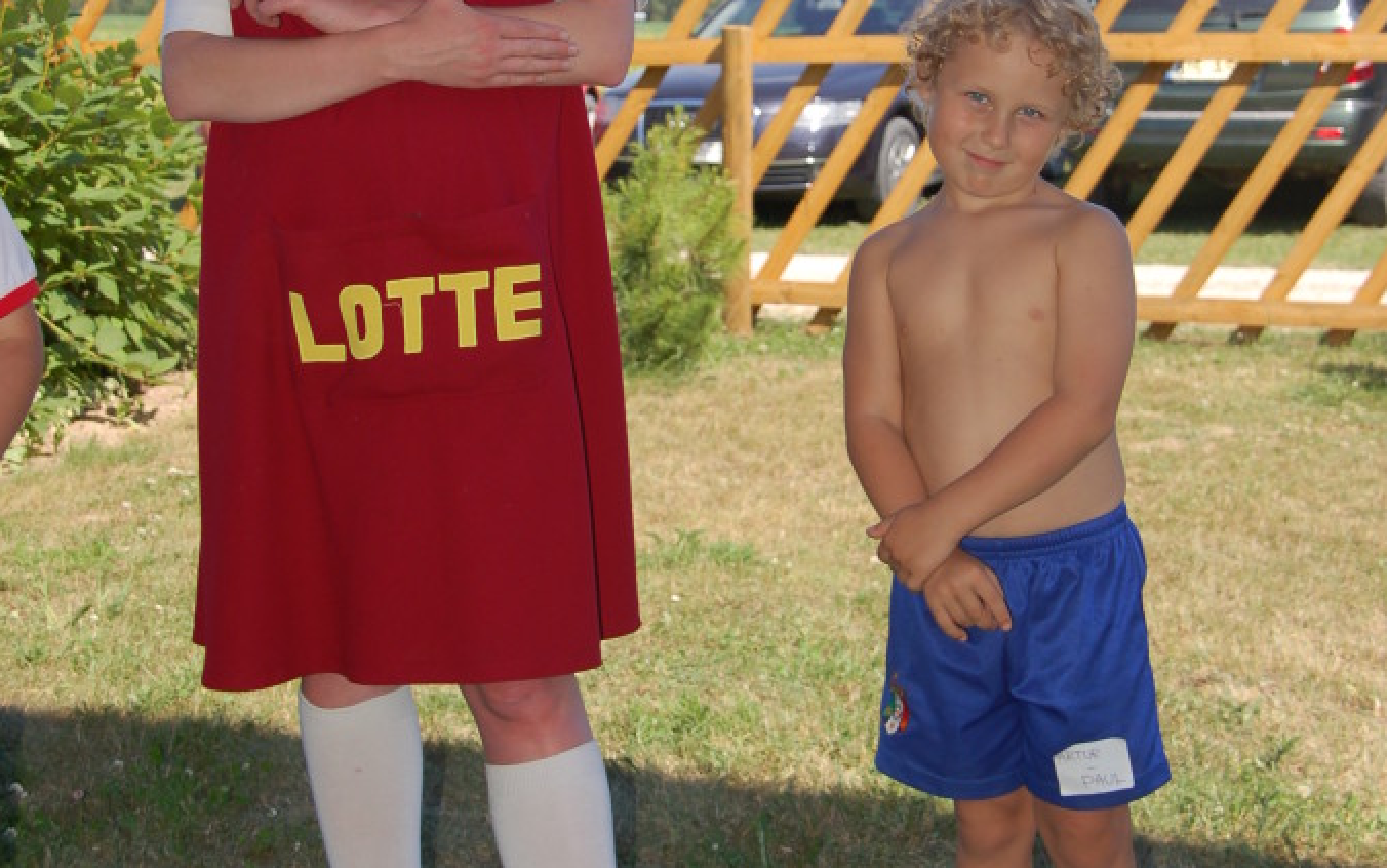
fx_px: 2798
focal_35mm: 74
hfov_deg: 27.8
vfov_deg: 17.6
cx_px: 692
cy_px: 246
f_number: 5.6
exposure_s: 1/500
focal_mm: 32
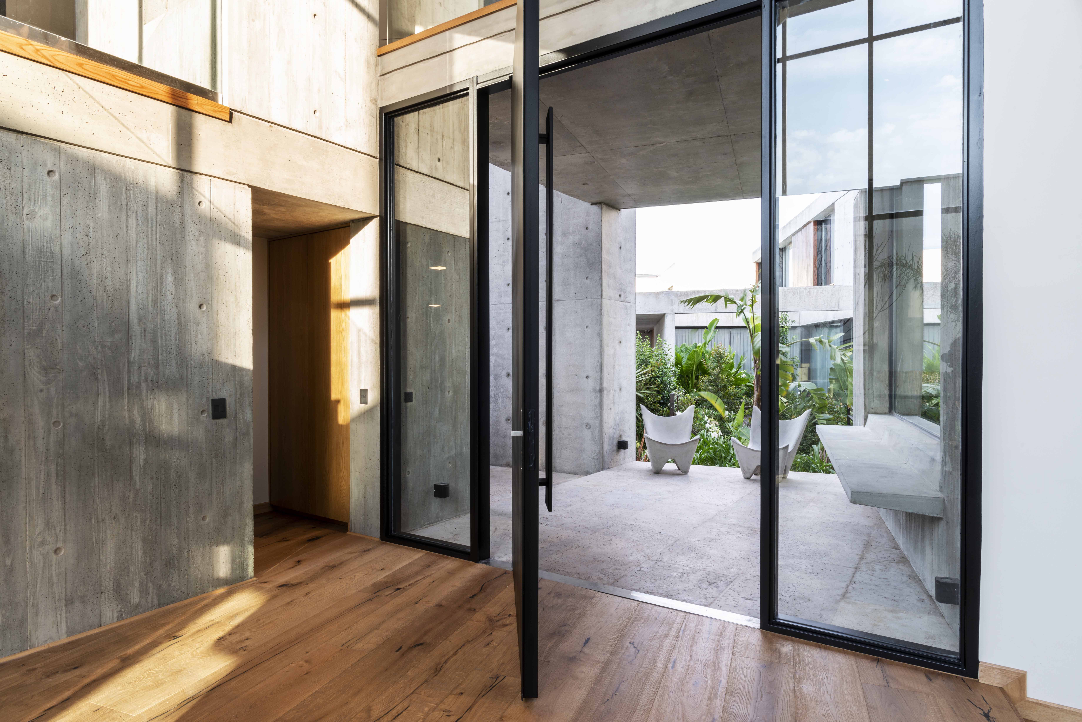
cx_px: 541
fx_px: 601
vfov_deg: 62.0
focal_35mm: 20
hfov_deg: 84.0
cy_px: 361
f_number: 16
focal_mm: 20
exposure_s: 1/5
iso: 160
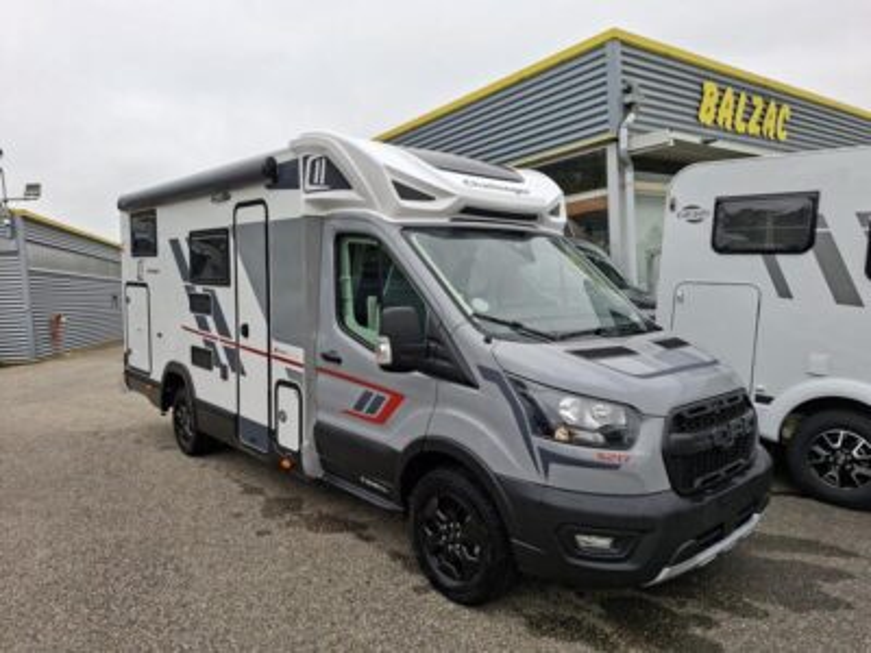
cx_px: 436
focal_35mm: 23
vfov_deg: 58.9
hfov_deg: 73.9
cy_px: 326
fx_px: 579
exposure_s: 1/417
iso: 50
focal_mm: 5.54
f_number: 1.8
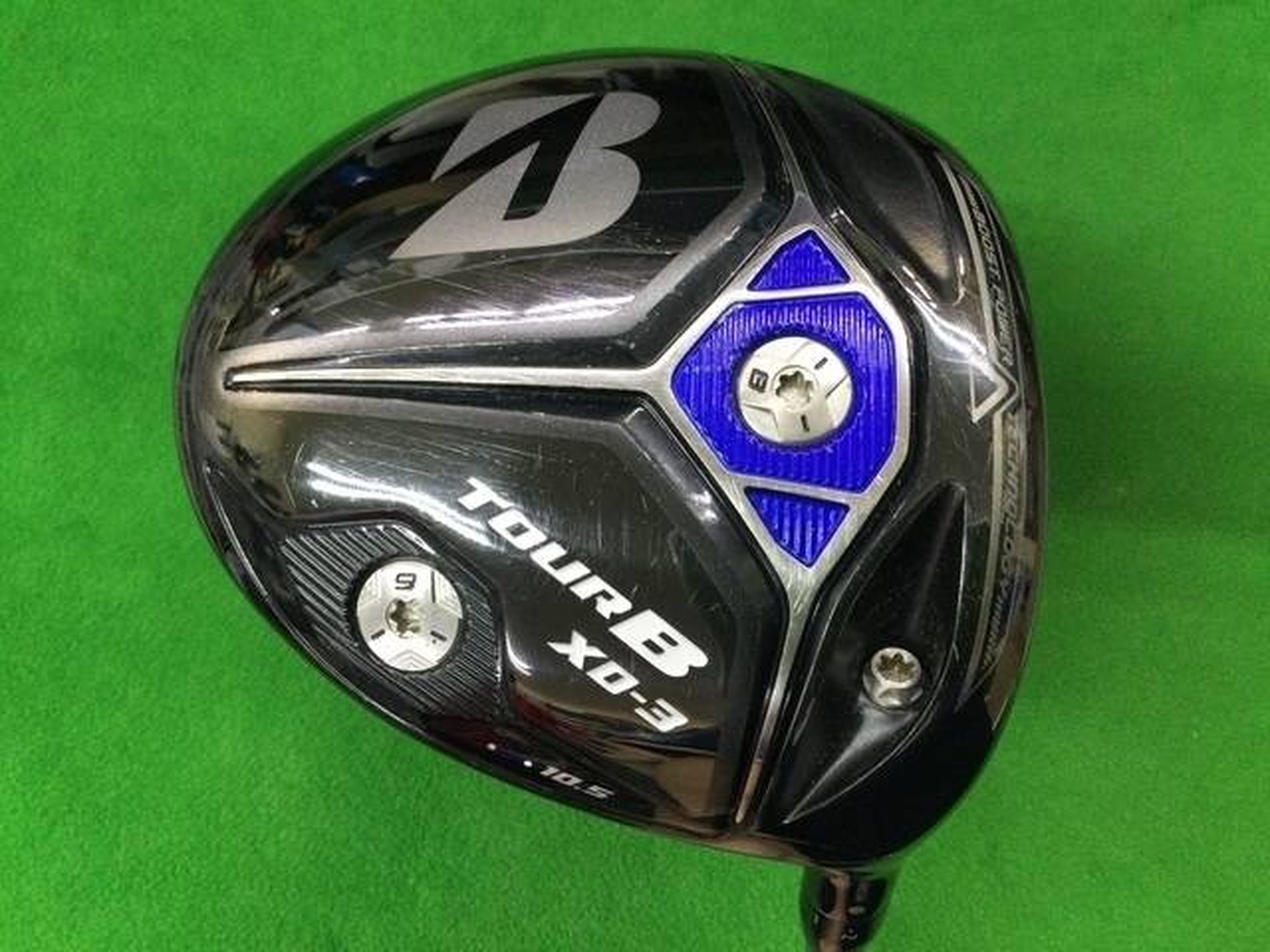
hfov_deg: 58.4
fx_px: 1137
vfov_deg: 45.4
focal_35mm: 31
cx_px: 635
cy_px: 476
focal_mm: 3.3
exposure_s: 1/30
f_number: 2.4
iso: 125
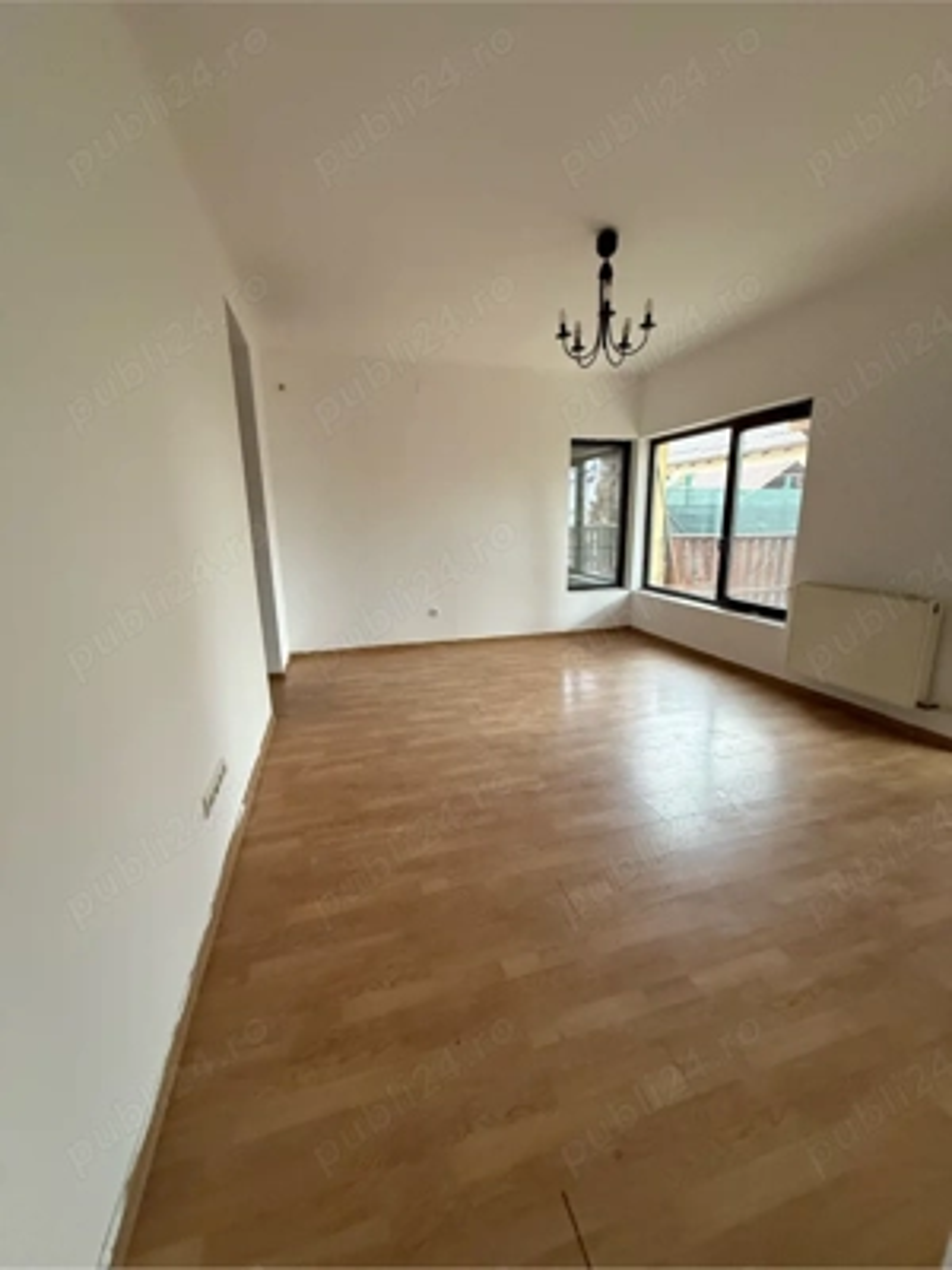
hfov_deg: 85.7
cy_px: 635
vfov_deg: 102.1
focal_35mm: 14
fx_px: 513
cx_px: 476
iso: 400
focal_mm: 2.22
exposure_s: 1/60
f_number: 2.2
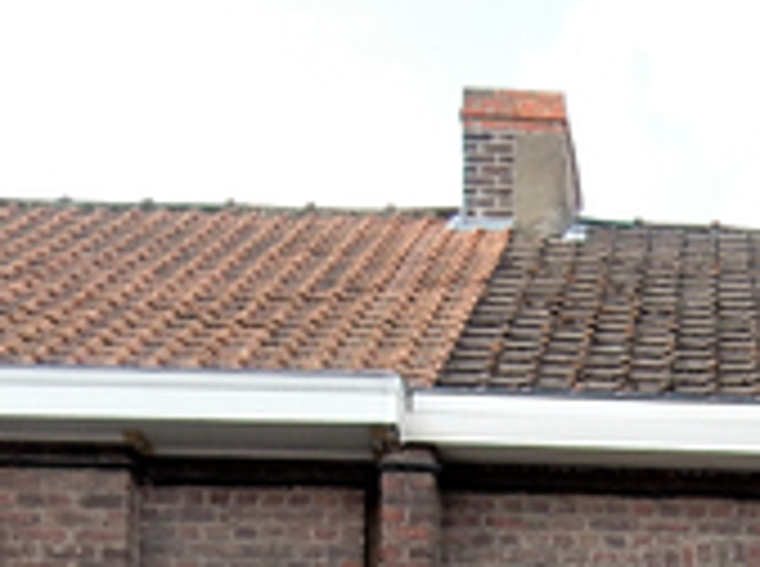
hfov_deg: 20.2
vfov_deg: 14.6
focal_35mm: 89
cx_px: 980
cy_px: 994
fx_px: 1950
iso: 125
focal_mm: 4.5
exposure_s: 1/200
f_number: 3.7
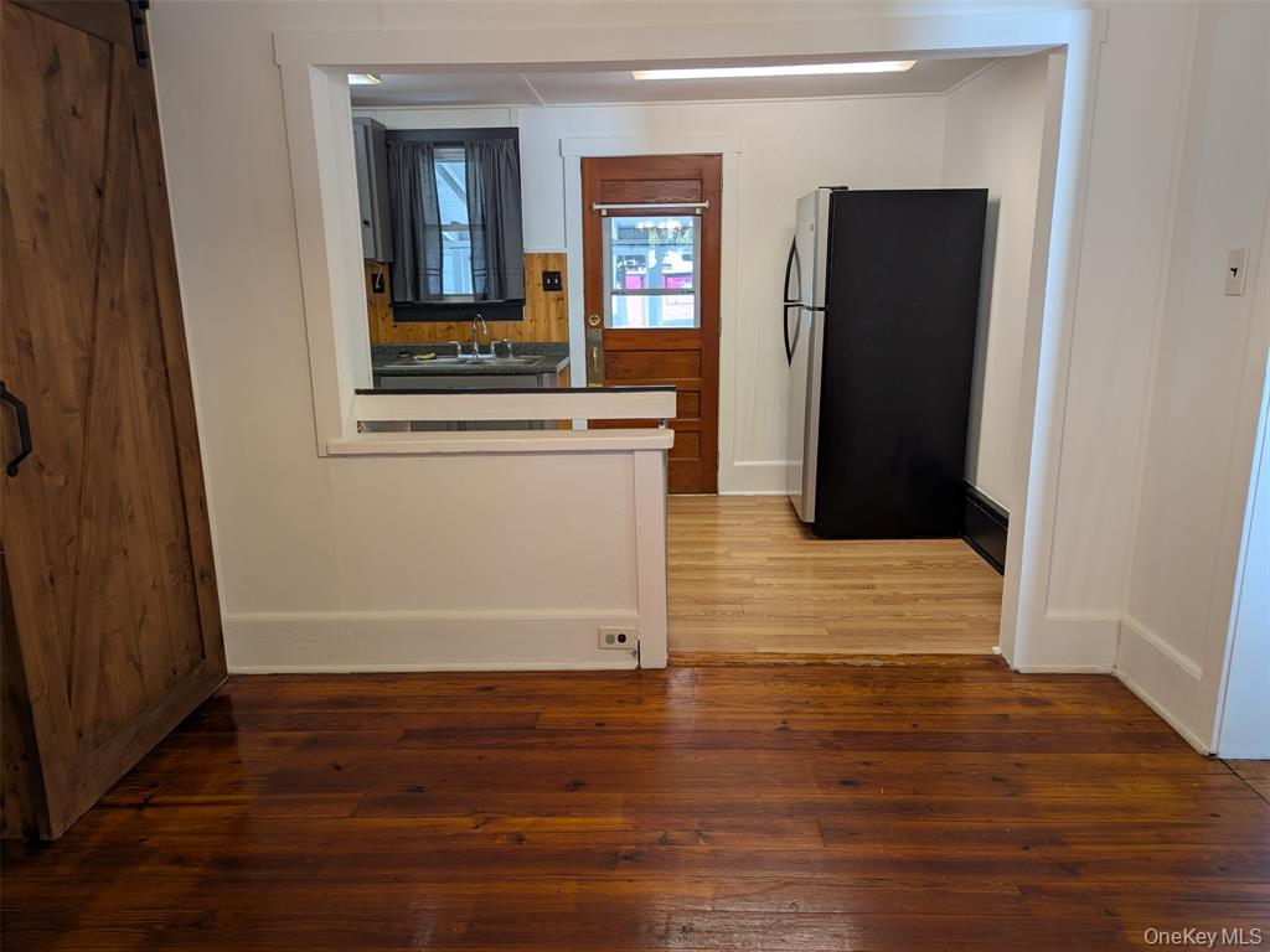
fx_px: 881
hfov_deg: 71.6
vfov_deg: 56.8
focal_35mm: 24
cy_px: 476
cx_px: 635
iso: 46
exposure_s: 1/27.5
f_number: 1.85
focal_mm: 6.81
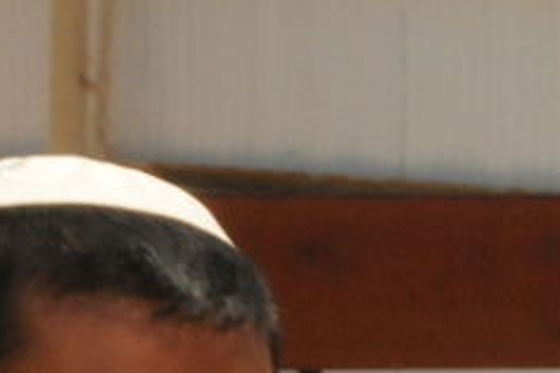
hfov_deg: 3.3
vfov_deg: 2.2
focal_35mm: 618
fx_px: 9609
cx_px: 937
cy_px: 425
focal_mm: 95
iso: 2000
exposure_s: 1/250
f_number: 36
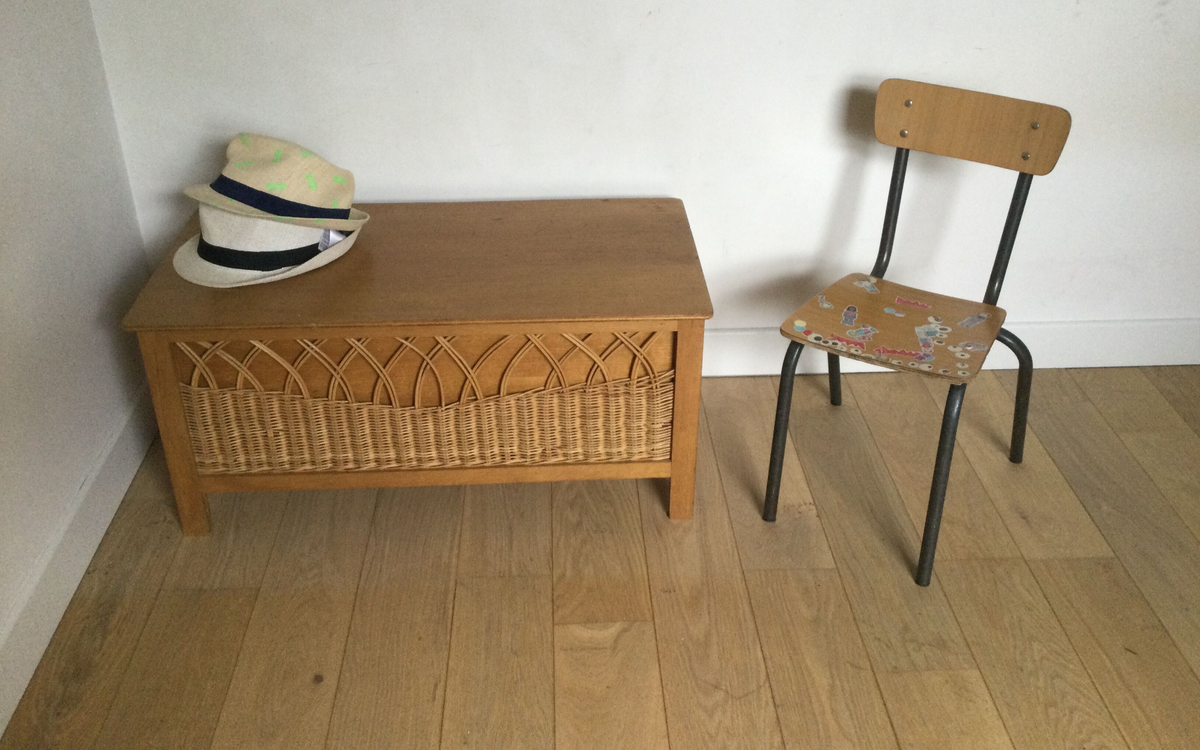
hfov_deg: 58.1
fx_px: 1079
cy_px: 319
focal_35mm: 33
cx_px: 602
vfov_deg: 38.2
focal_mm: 3.3
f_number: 2.4
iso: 160
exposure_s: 1/33
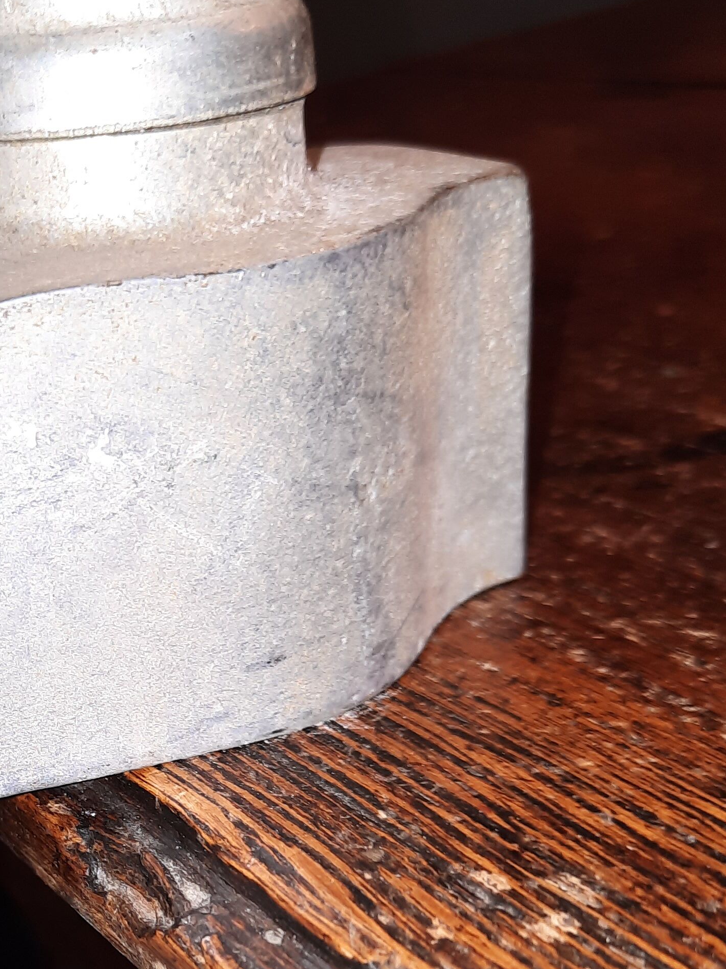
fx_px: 1482
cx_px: 136
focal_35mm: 53
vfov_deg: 34.7
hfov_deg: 26.9
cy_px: 818
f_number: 2
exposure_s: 1/50
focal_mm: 4.6
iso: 32
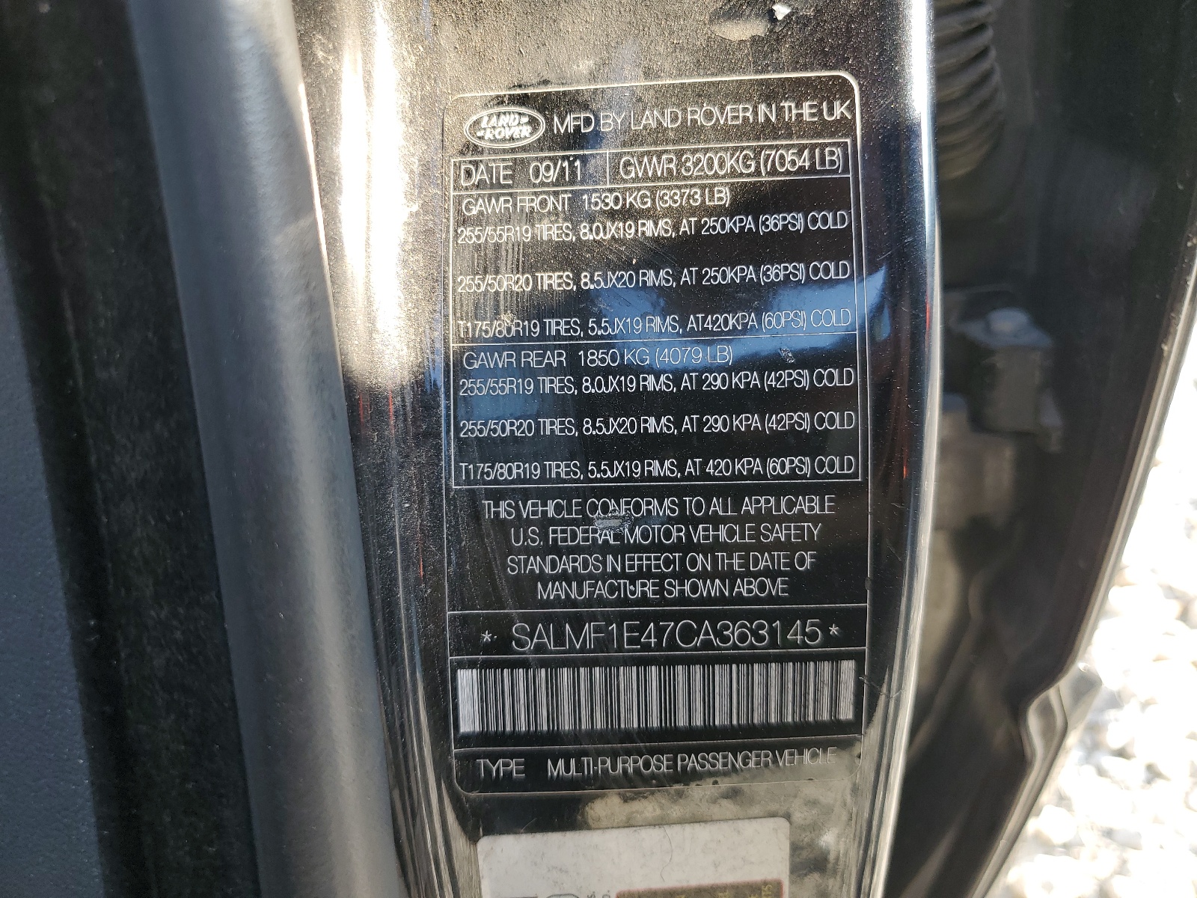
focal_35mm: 26
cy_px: 449
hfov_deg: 67.3
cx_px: 598
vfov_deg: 53.1
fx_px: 899
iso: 50
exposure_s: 1/185
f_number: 1.5
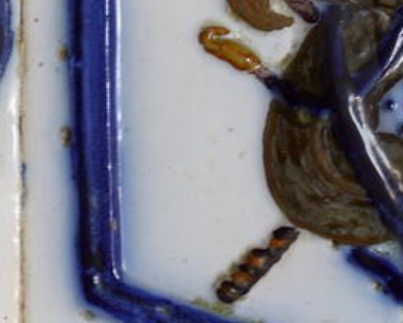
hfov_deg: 4.7
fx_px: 4786
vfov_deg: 3.9
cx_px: 797
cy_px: -9
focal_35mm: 401
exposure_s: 1/60
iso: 200
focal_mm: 70
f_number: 5
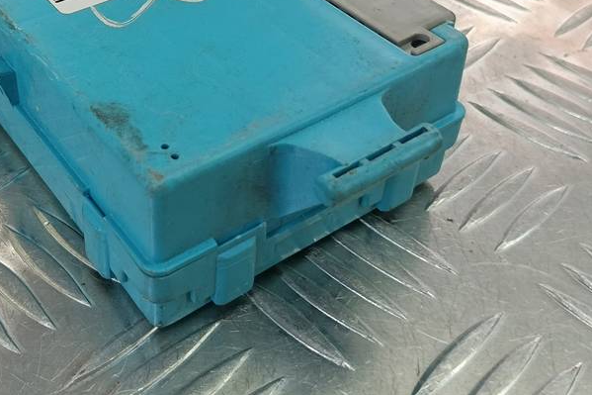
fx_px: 789
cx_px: 152
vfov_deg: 27.4
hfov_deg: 40.1
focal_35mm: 48
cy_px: 64
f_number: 1.6
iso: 150
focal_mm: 4.11
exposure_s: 1/100
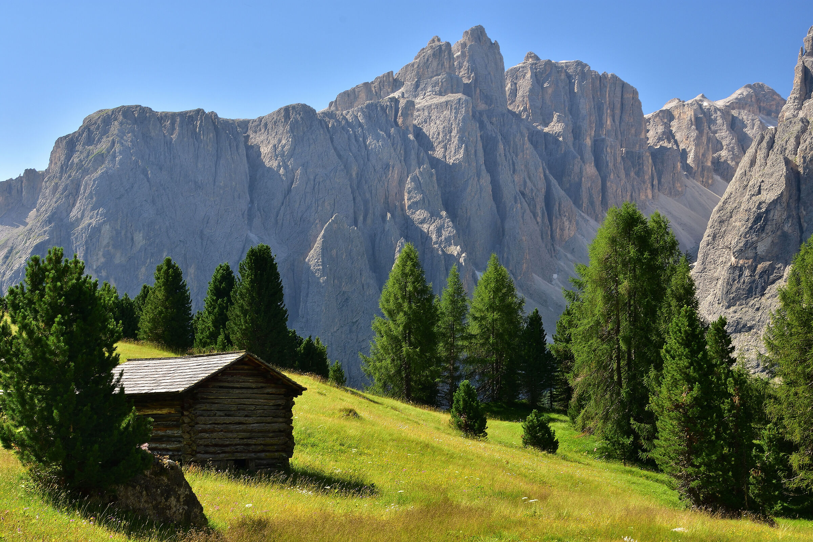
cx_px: 406
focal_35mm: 52
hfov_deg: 37.9
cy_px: 271
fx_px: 1186
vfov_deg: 25.8
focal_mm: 35
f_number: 11
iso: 100
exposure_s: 1/50
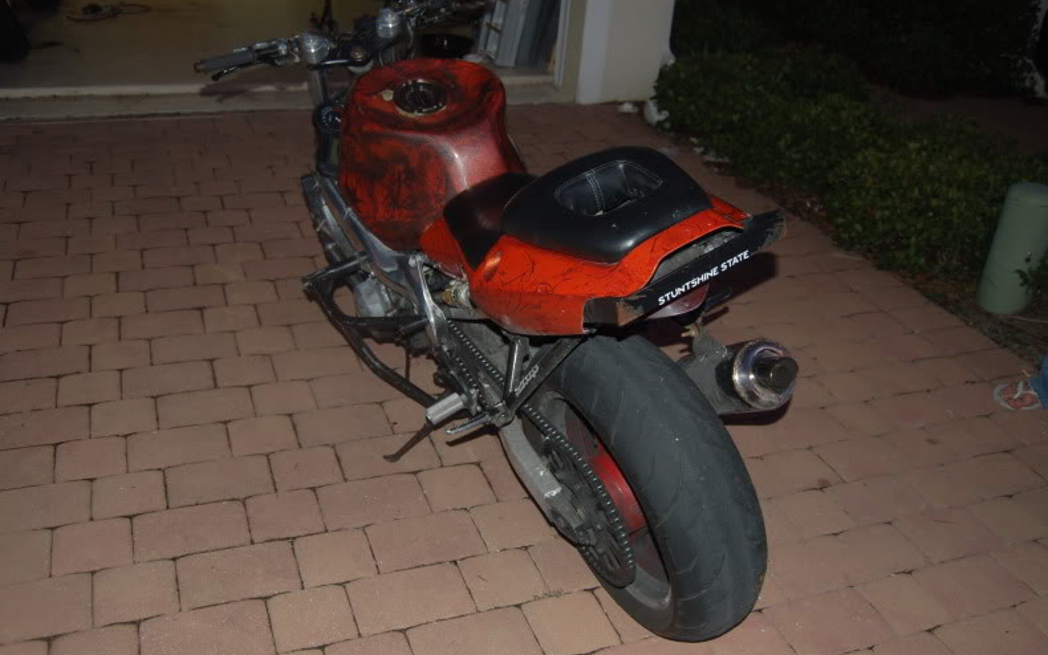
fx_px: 971
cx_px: 519
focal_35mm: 34
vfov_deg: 37.3
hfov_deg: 56.7
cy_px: 316
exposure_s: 1/60
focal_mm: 22
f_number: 3.8
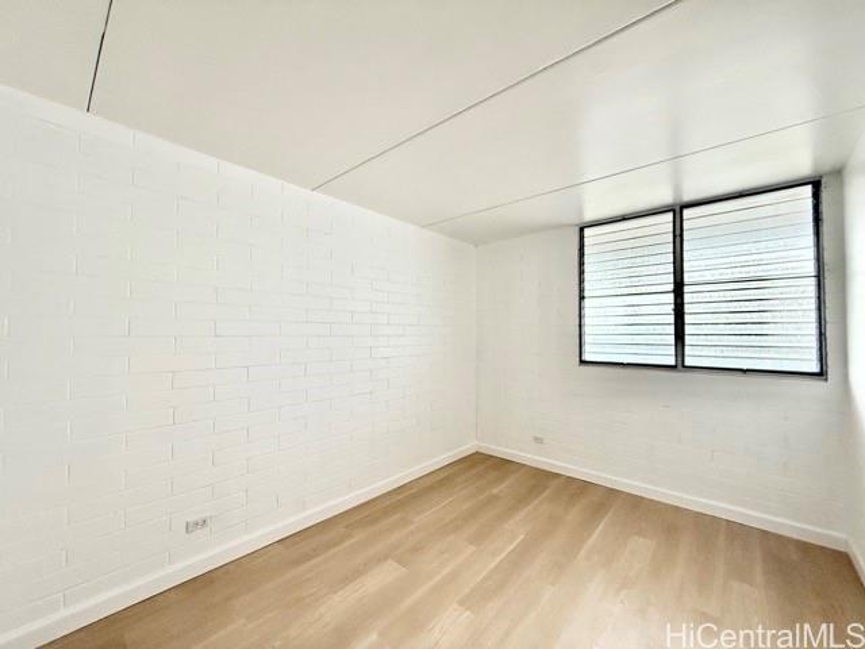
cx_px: 432
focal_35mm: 14
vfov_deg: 85.7
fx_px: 350
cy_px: 324
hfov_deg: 102.1
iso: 200
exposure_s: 1/120
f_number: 2.2
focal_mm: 2.22
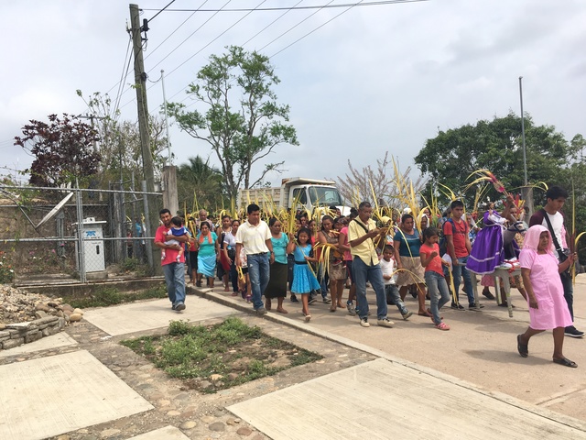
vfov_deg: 48.2
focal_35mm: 29
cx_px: 293
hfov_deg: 61.7
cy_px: 220
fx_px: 491
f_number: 2.2
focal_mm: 4.15
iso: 25
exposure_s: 1/1425
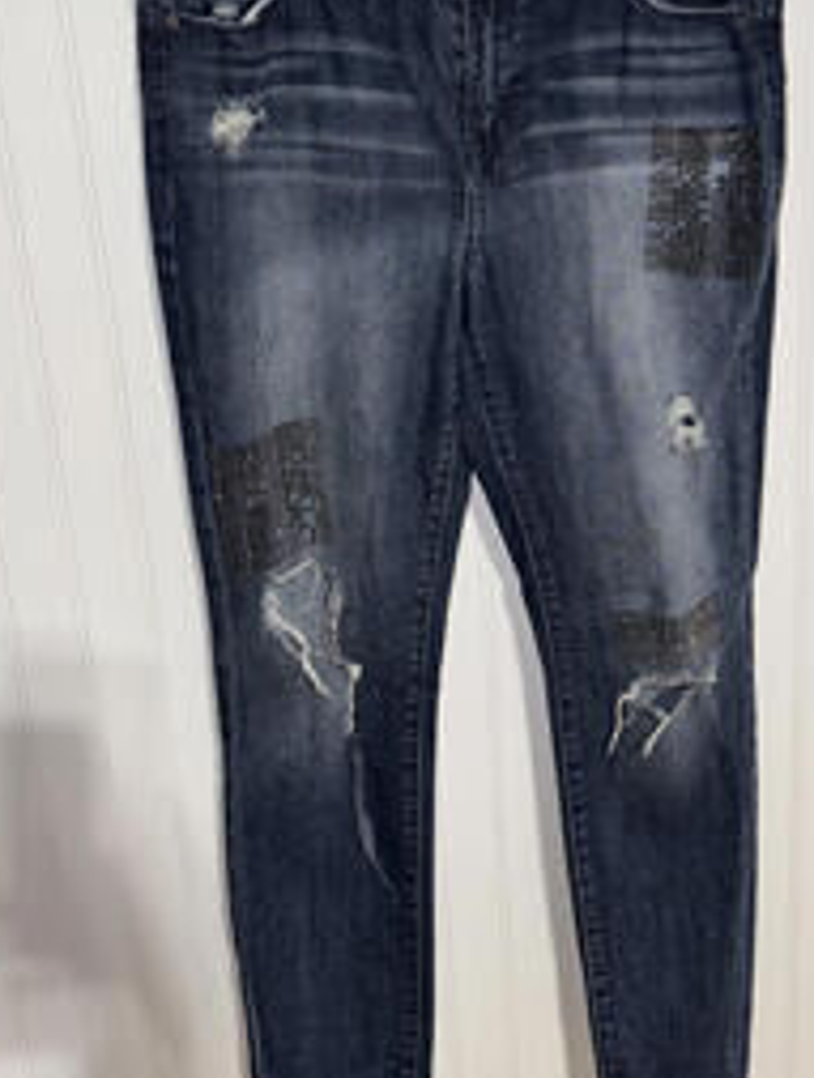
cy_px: 383
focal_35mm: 36
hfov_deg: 39.7
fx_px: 1124
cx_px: 482
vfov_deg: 50.6
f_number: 1.78
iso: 64
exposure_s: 1/33
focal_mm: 6.76
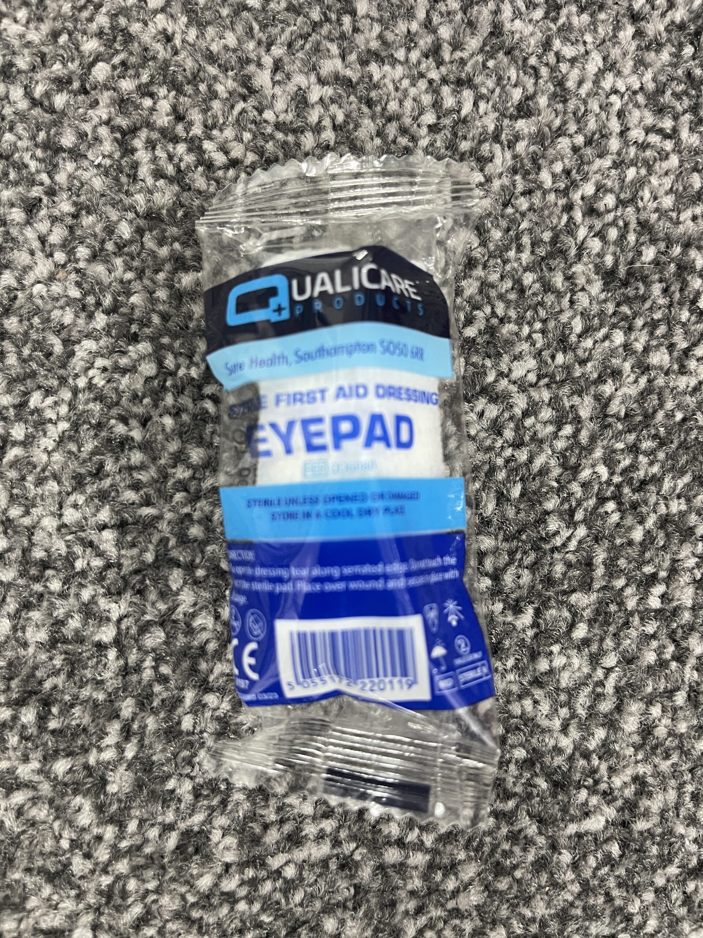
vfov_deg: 69.4
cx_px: 352
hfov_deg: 54.9
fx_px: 677
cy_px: 469
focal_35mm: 25
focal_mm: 5.1
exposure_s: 1/60
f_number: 1.6
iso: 250
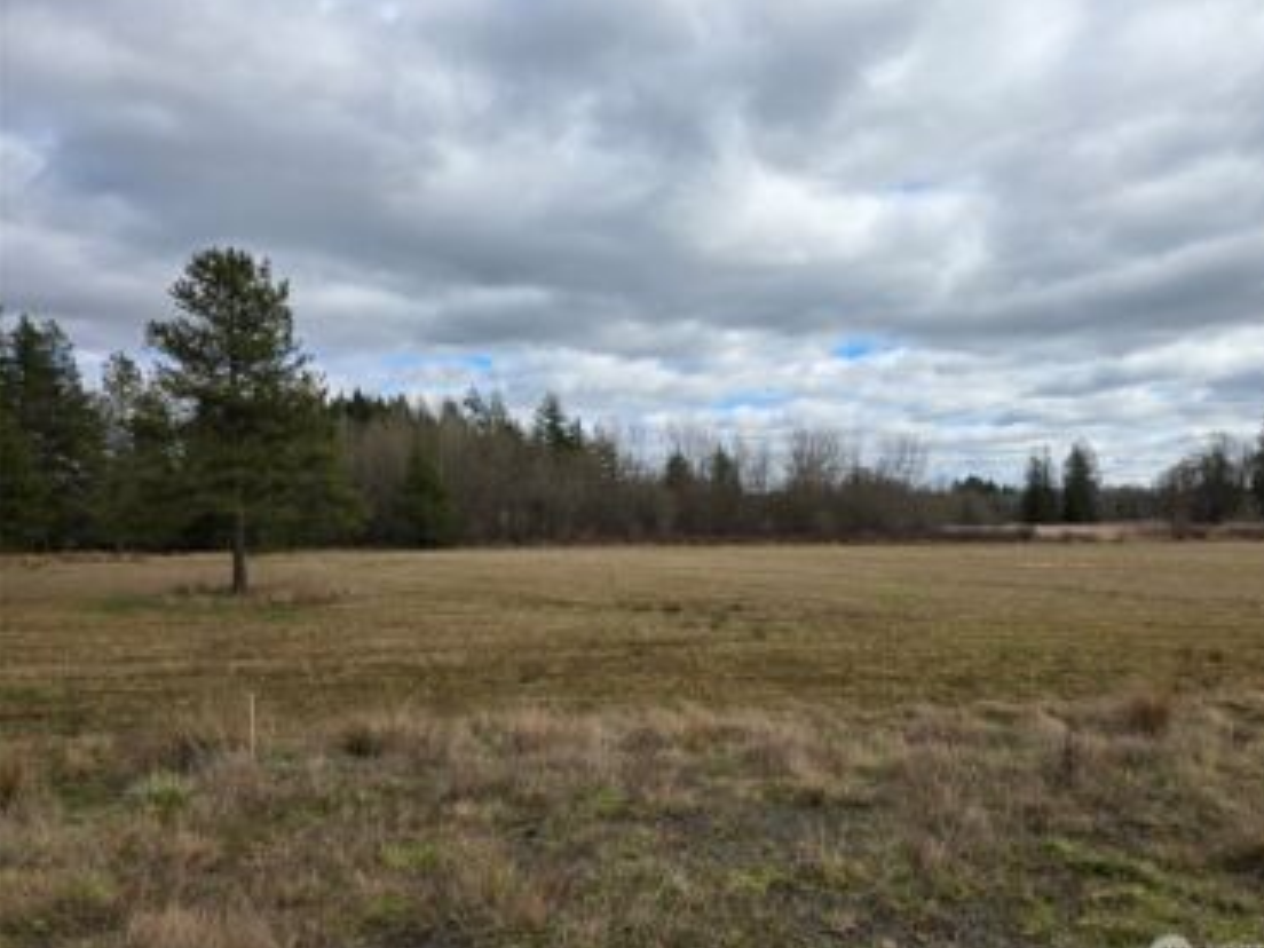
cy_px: 477
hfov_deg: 69.3
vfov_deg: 54.9
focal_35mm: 25
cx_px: 684
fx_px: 913
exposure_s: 1/1654
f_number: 1.8
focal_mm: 5.4
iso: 25
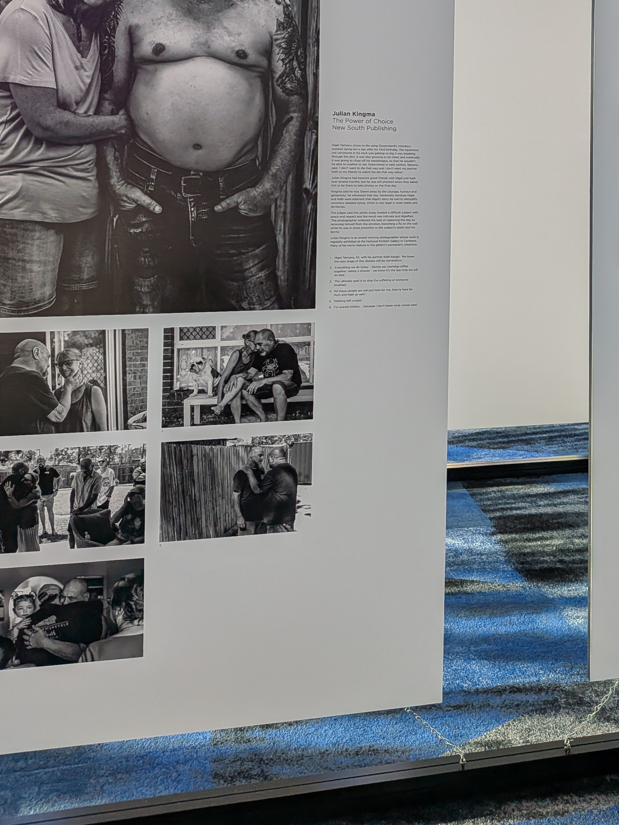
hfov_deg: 34.3
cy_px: 154
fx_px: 977
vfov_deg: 43.4
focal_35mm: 41
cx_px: 473
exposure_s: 1/212
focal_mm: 4.53
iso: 25
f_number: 1.7
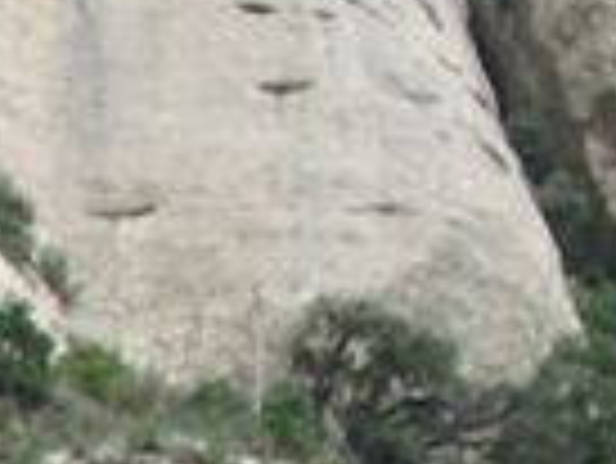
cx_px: -427
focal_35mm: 258
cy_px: 1638
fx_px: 4595
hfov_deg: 7.5
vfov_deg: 5.3
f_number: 4.3
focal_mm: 5.8
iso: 50
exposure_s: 1/80
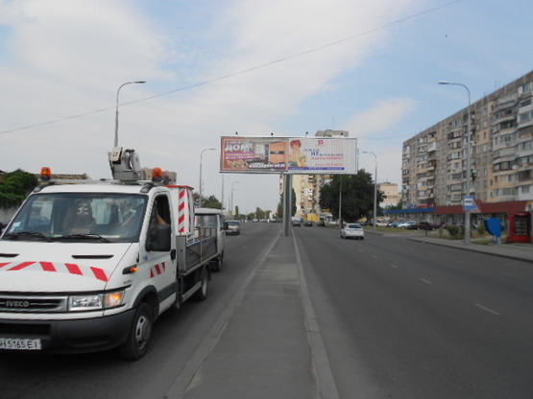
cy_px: 200
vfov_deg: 53.0
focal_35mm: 26
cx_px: 266
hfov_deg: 67.3
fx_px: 400
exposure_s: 1/1000
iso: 80
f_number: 3.2
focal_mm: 4.6
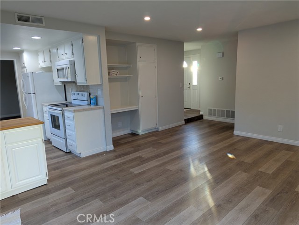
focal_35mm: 24
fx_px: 207
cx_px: 150
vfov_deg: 56.9
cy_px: 112
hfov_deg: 71.6
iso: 47
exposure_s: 1/40
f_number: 1.85
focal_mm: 6.81
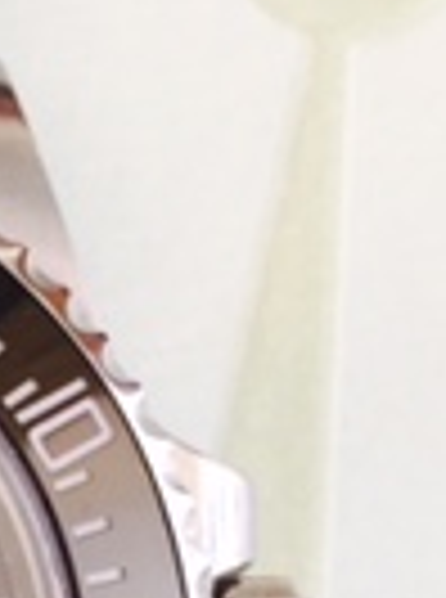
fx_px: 2417
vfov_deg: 14.0
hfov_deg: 10.3
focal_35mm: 140
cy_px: 558
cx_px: -126
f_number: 2.2
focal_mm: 4.15
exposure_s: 1/30
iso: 100
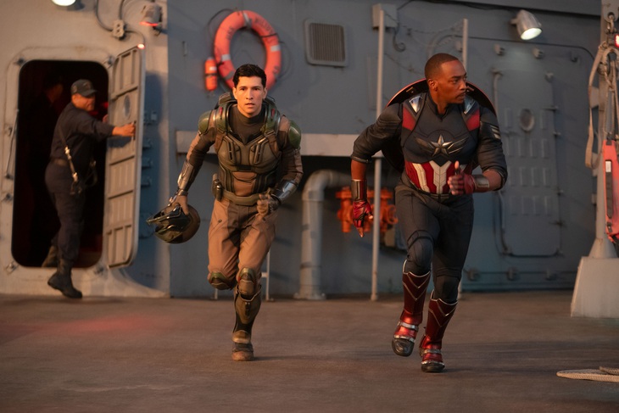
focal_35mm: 114
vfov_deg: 12.0
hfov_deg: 17.9
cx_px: 310
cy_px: 206
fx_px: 1960
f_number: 3.2
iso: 3200
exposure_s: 1/400
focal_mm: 114
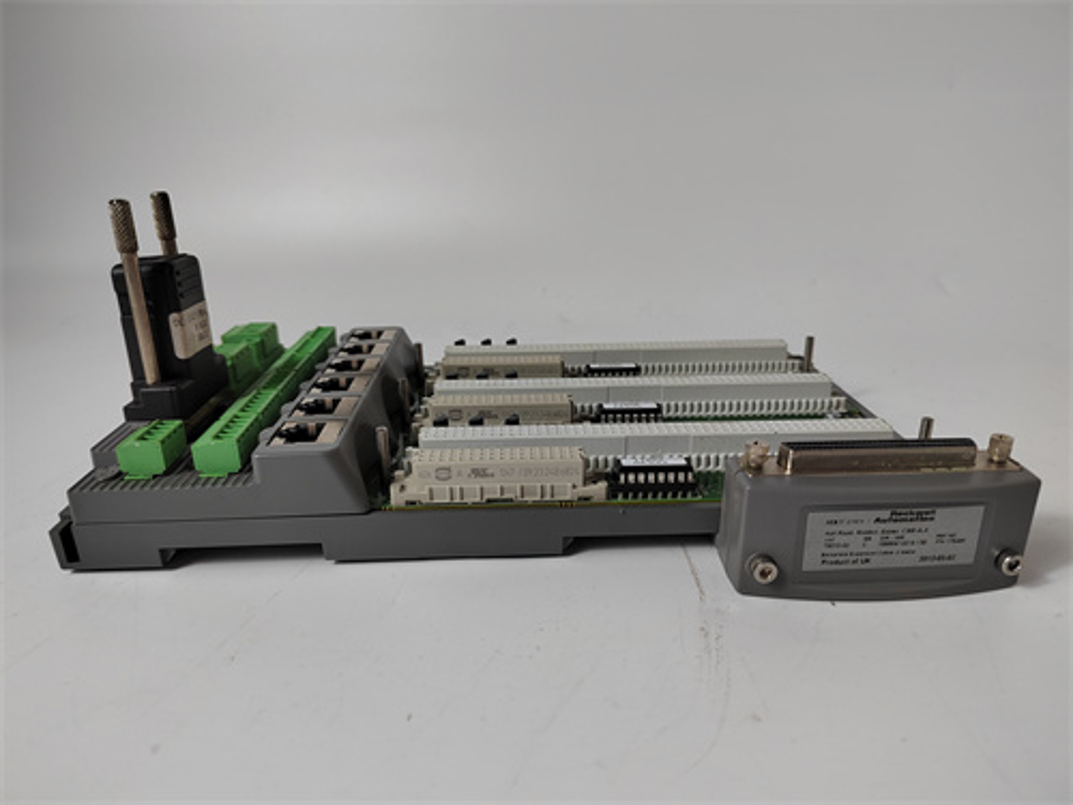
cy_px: 402
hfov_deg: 73.9
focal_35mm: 23
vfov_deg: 58.9
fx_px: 713
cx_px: 536
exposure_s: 1/100
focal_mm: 5.52
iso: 294
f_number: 1.9
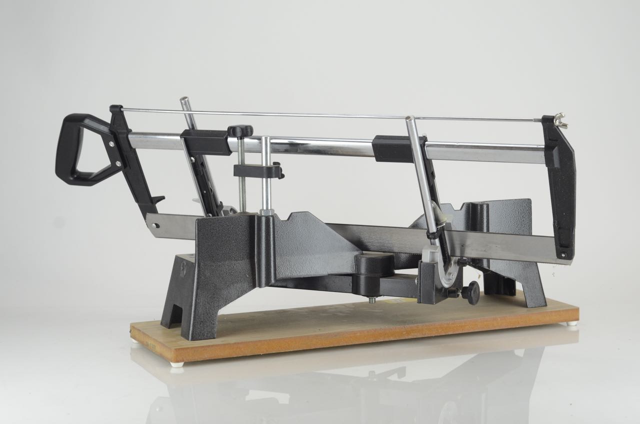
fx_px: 1331
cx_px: 320
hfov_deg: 27.0
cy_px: 212
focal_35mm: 75
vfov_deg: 18.1
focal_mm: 50
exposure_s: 1/125
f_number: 5.6
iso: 640
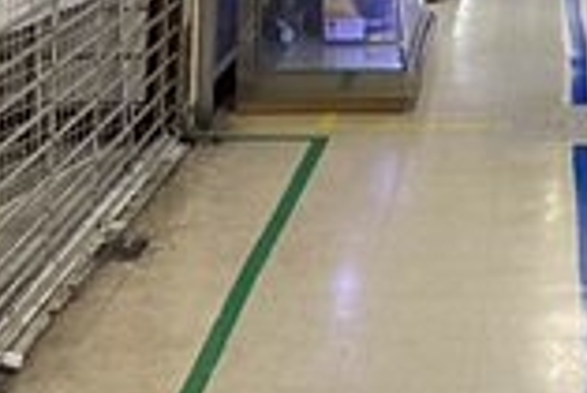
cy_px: -404
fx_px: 1812
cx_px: 770
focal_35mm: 111
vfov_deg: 11.2
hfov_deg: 17.3
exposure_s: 1/60
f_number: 1.8
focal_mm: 3.99
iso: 50
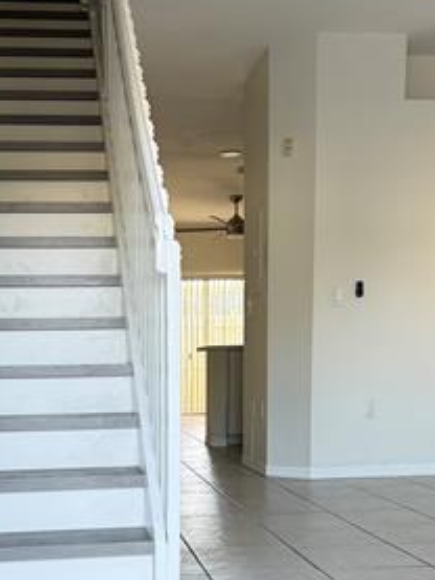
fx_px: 871
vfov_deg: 35.0
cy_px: 505
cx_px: 148
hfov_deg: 27.9
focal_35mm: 52
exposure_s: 1/121
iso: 160
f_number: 1.78
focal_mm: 6.76
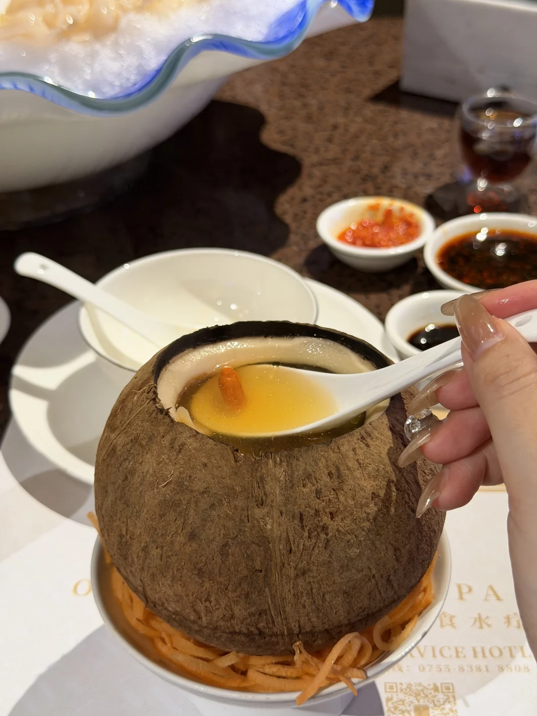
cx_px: 268
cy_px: 358
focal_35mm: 48
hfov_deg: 30.3
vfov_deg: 39.7
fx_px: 993
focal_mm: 6.76
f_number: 1.78
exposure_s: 1/60
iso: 250
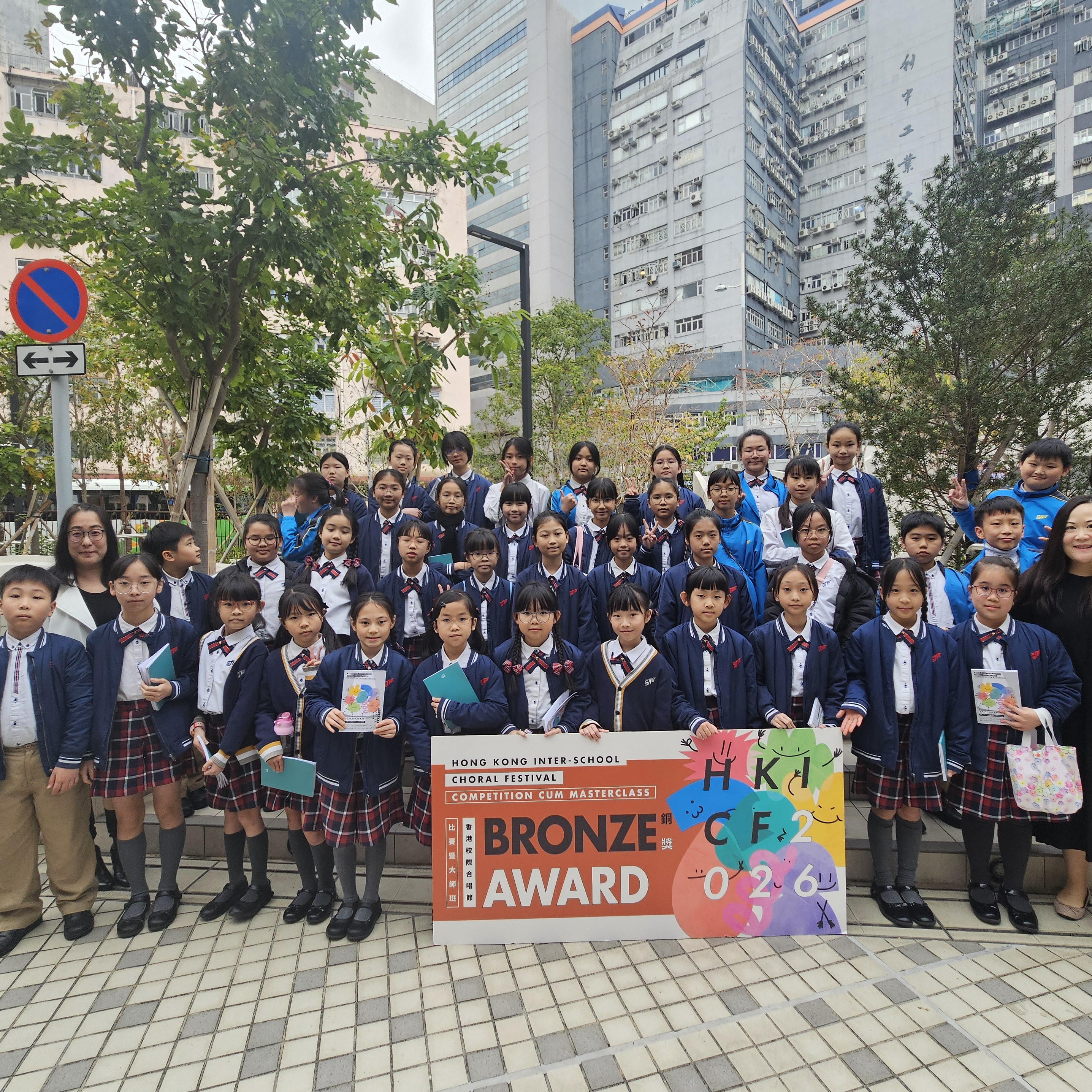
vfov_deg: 87.4
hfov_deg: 87.4
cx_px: 558
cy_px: 547
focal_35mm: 16
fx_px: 571
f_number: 2.2
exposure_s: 1/189
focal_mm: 2.2
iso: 50
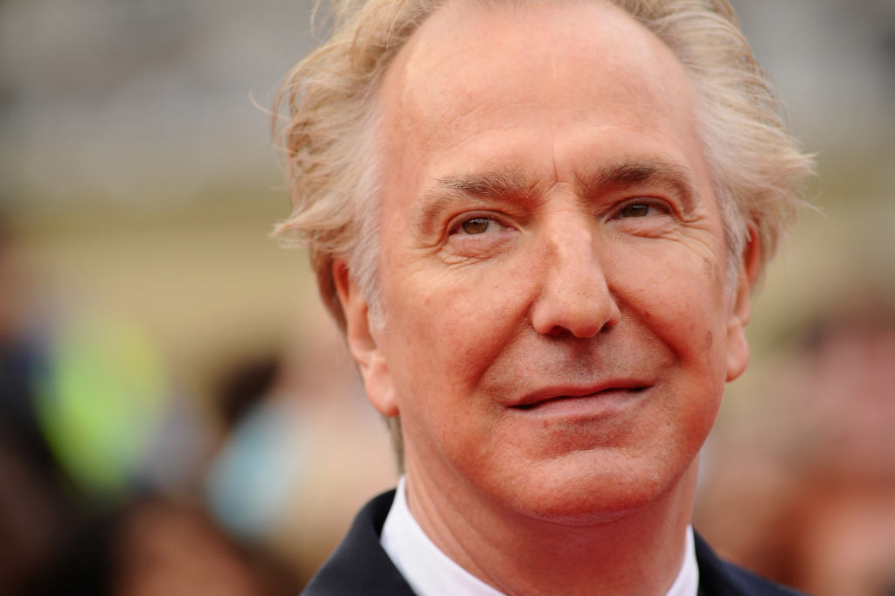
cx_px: 448
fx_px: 7456
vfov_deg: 4.6
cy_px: 298
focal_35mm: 300
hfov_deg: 6.9
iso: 200
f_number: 8
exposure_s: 1/200
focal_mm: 300
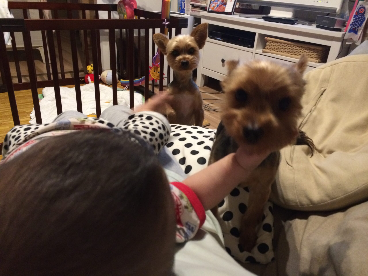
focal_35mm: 30
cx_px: 184
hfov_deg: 60.0
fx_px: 319
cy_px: 138
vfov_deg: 46.8
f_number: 2.2
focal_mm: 4.12
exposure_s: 1/15
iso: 320
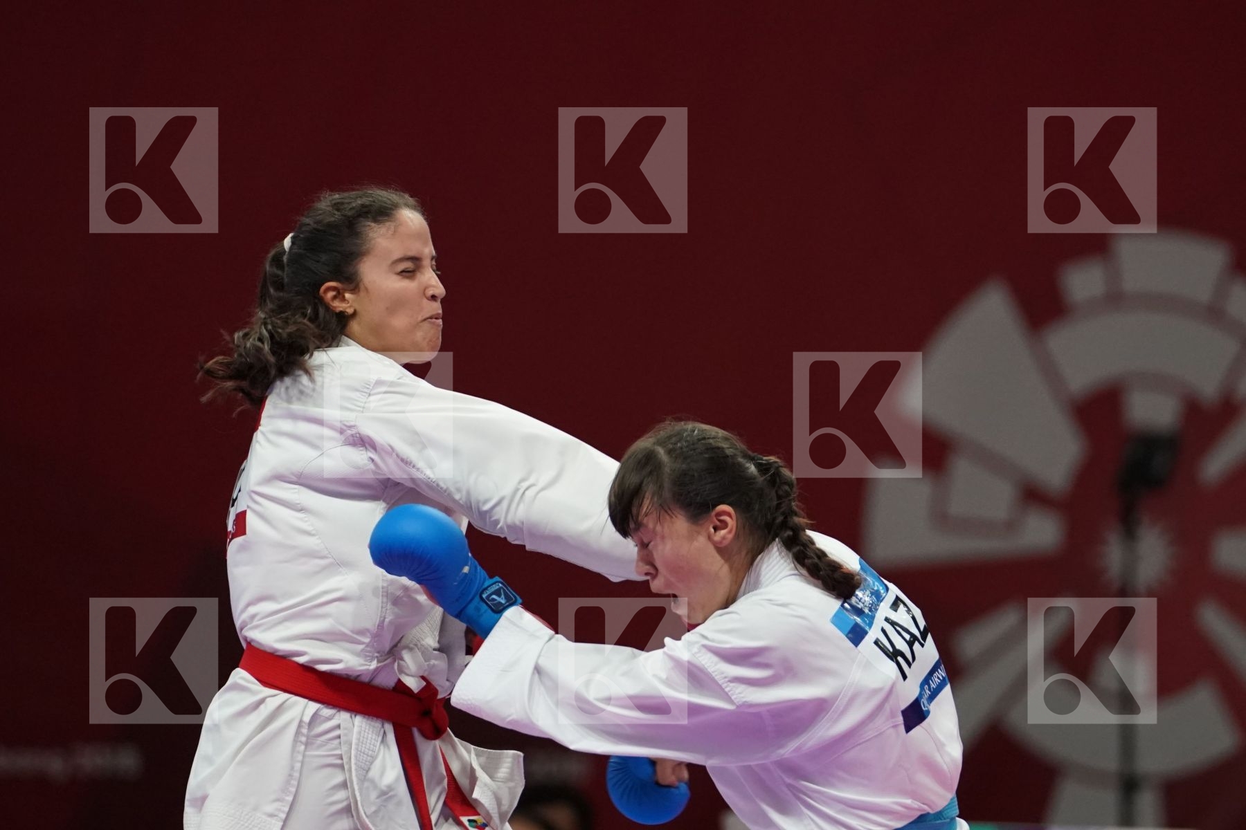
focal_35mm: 369
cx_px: 623
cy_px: 415
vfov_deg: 3.7
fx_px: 12771
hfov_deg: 5.6
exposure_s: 1/1000
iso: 3200
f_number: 4
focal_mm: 246
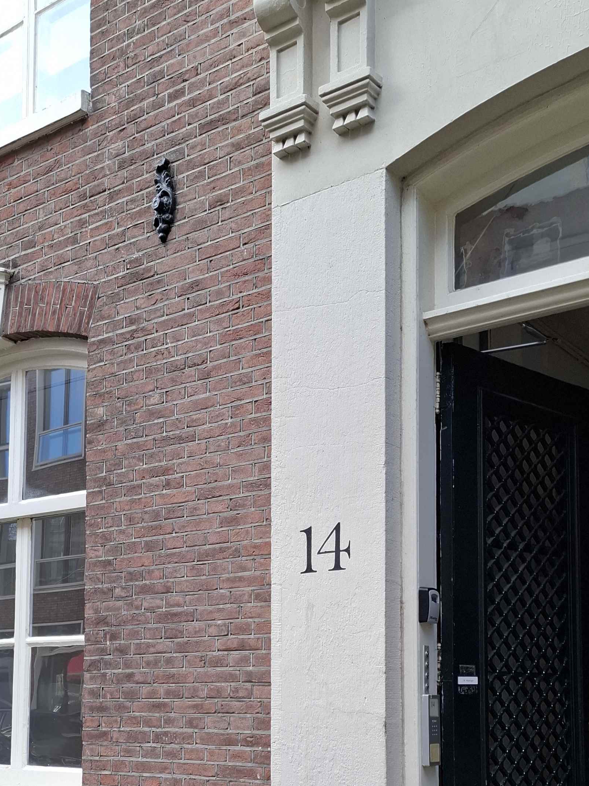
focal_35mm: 44
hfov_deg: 32.9
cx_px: 285
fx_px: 998
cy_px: 621
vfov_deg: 41.2
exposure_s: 1/238
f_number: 1.8
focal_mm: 5.54
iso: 50
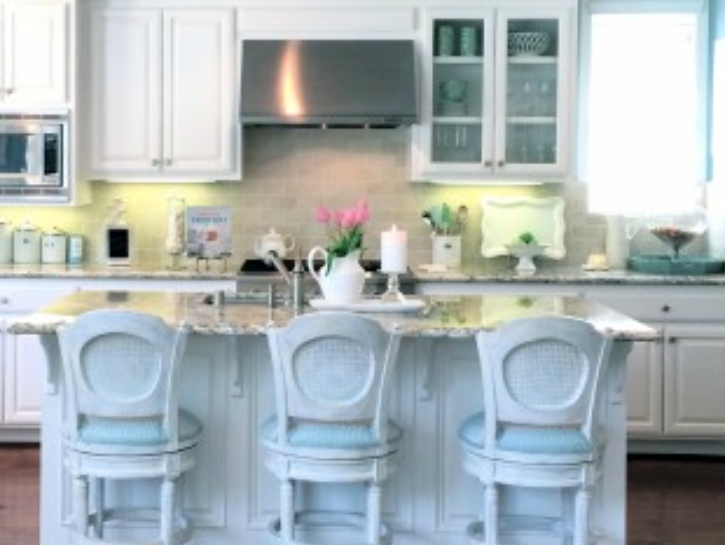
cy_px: 208
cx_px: 255
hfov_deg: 33.0
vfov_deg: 25.2
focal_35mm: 58
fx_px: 1216
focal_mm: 4.12
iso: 40
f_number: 2.2
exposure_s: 1/40
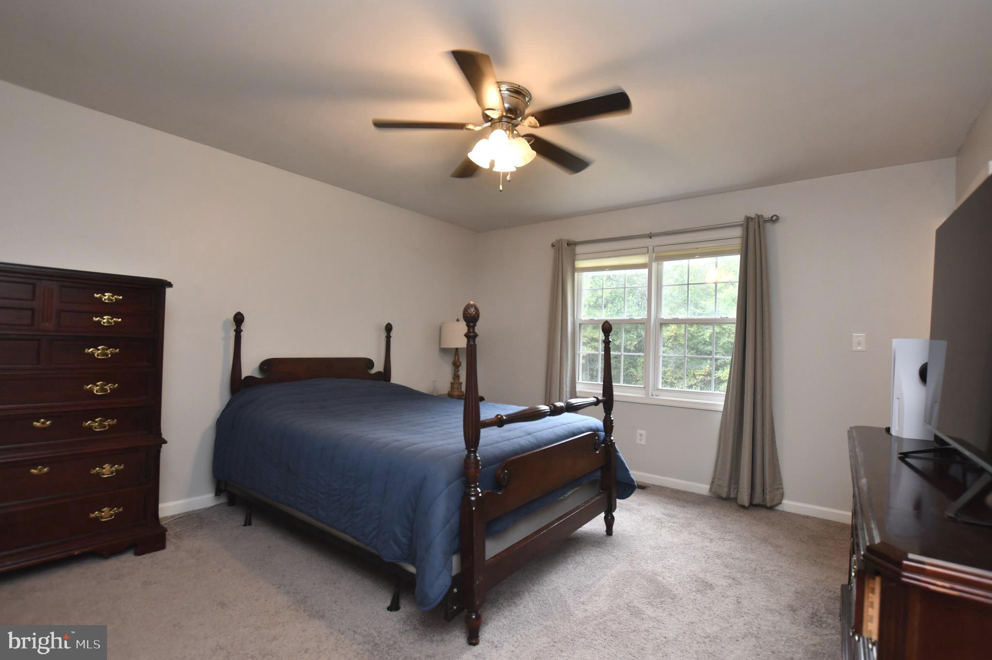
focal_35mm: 16
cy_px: 330
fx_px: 441
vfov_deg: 73.7
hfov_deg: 96.8
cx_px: 496
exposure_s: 1/60
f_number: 5
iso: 360
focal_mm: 11
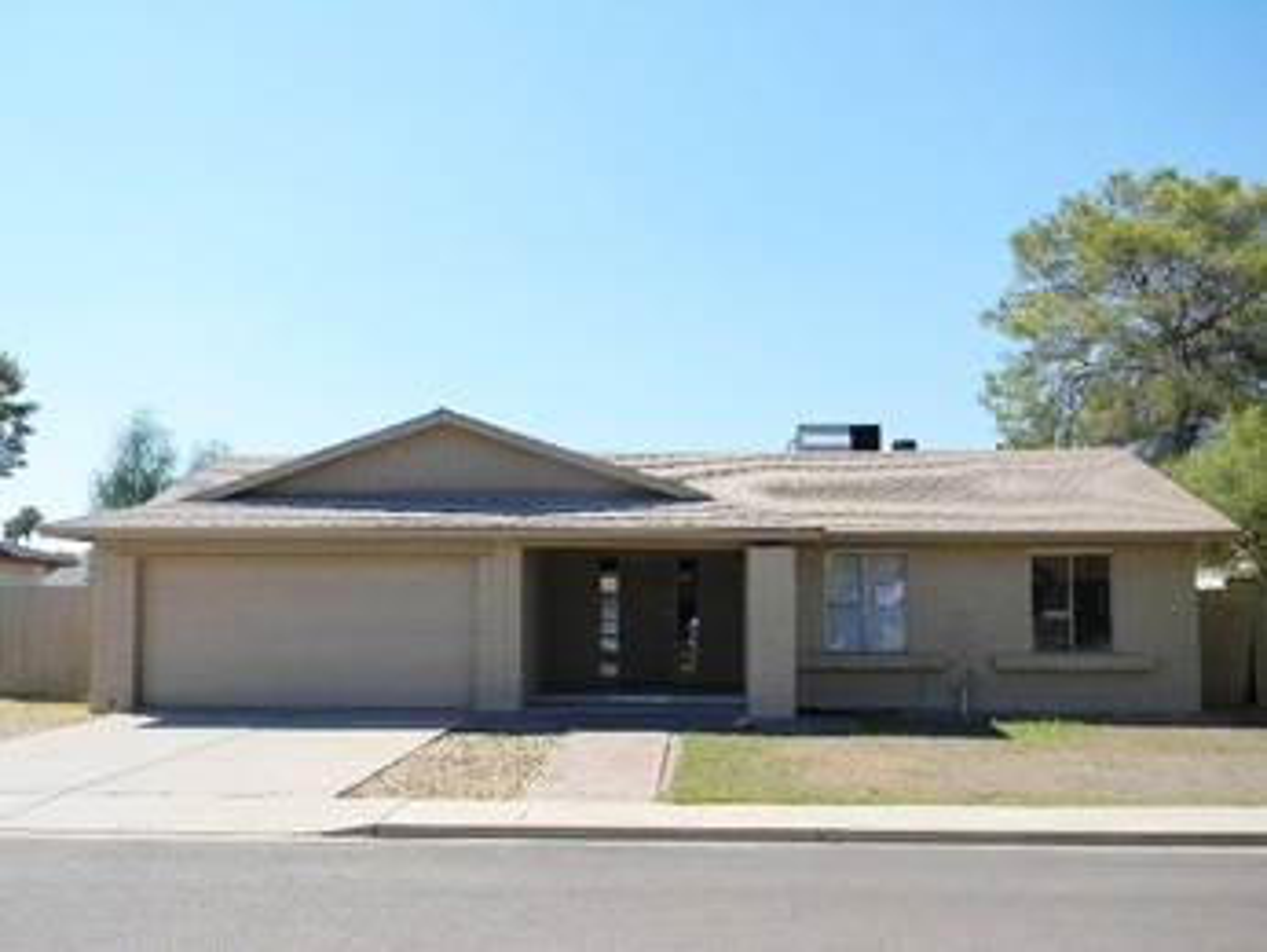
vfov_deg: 39.7
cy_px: 476
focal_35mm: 36
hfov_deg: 51.3
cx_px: 634
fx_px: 1319
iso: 112
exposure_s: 1/290
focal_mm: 6.4
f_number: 7.4
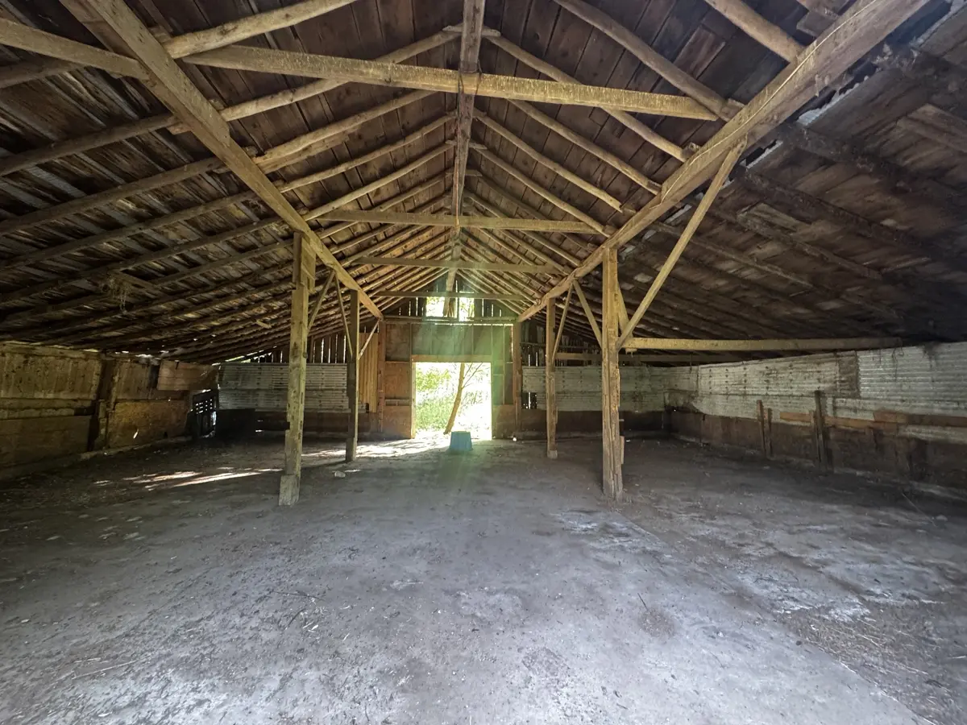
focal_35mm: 14
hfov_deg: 102.1
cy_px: 362
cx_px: 484
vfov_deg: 85.7
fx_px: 391
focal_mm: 2.22
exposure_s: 1/60
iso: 640
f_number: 2.2
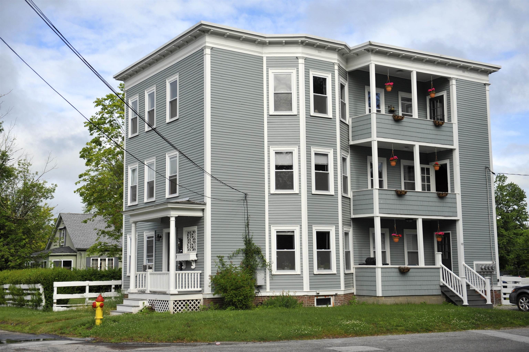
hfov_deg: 41.1
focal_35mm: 48
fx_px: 705
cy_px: 176
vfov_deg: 28.0
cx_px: 264
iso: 800
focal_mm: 48
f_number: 4.5
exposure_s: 1/8000
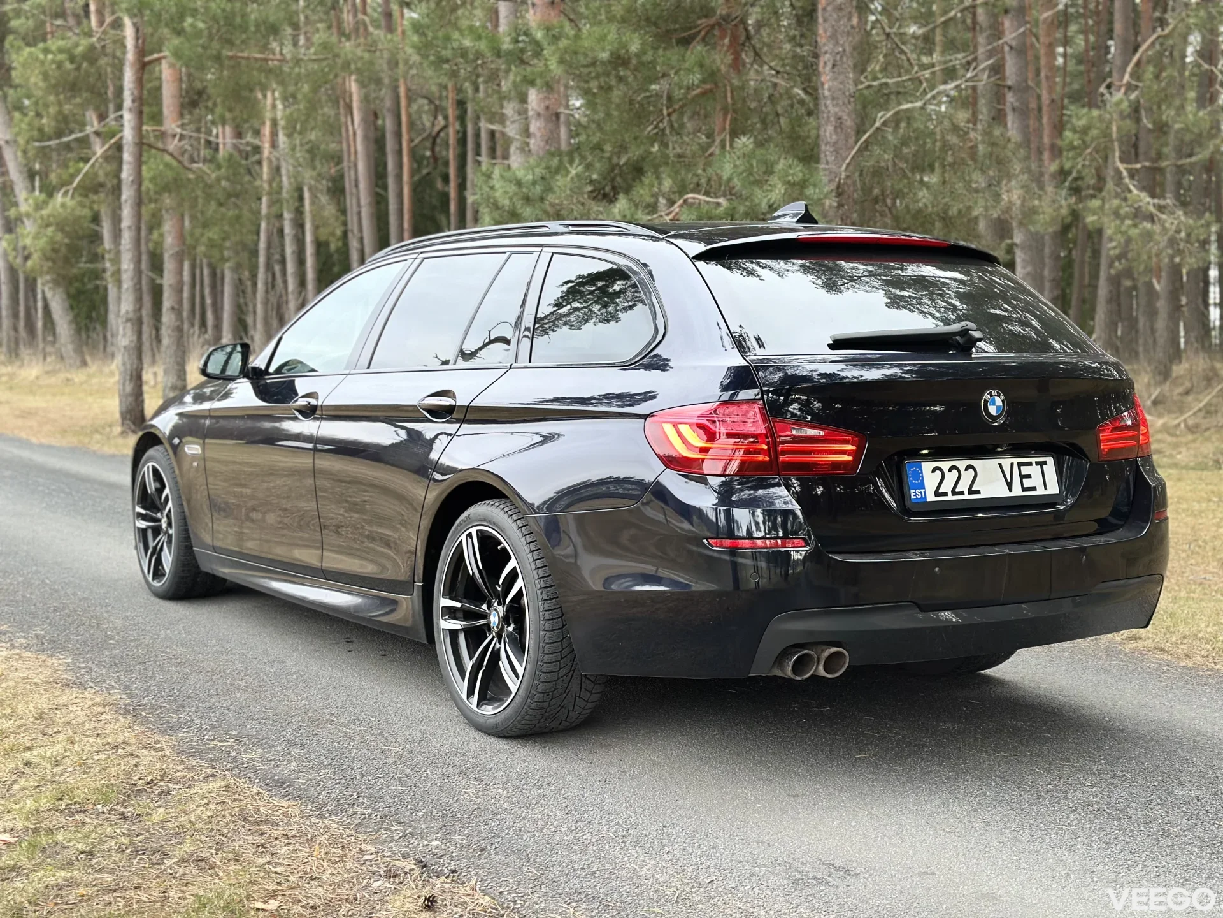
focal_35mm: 48
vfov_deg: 30.3
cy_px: 459
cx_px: 612
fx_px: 1696
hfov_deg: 39.7
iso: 125
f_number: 1.78
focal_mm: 6.86
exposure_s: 1/101
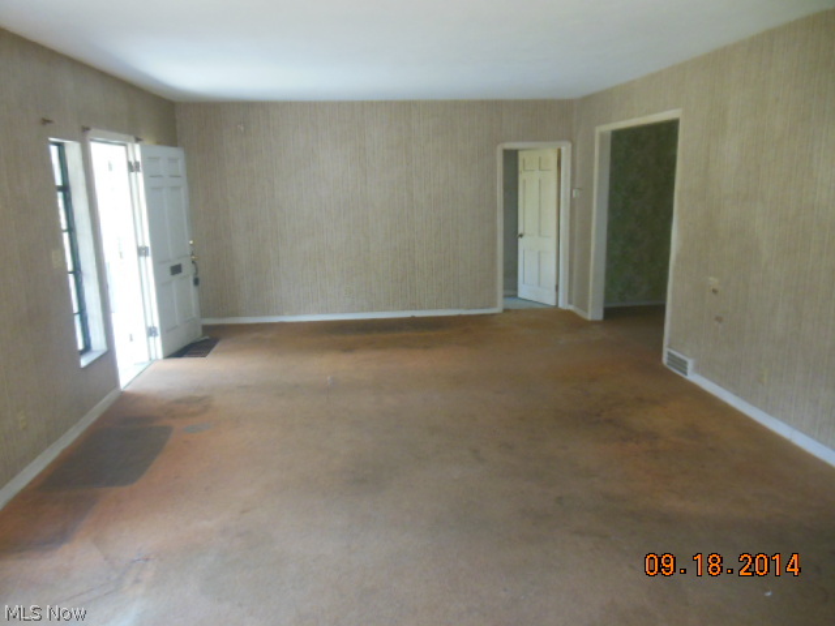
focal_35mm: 25
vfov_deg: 54.9
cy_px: 313
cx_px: 418
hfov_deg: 69.4
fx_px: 603
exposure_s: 1/80
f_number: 3.2
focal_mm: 4.5
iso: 400
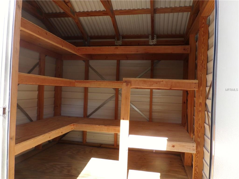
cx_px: 120
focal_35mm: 26
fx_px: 180
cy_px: 90
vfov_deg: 53.1
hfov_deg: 67.3
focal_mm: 4.7
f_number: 3.2
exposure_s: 1/170
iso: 100
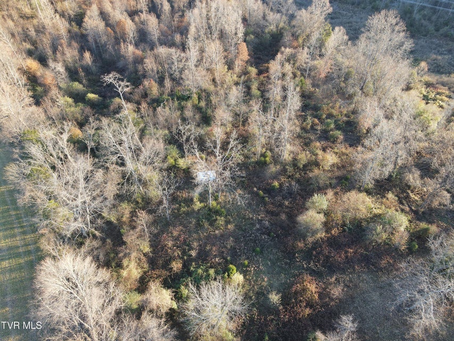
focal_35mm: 24
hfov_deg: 71.6
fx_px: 315
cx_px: 227
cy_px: 170
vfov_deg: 56.8
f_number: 2.8
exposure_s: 1/25
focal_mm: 4.5
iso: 100
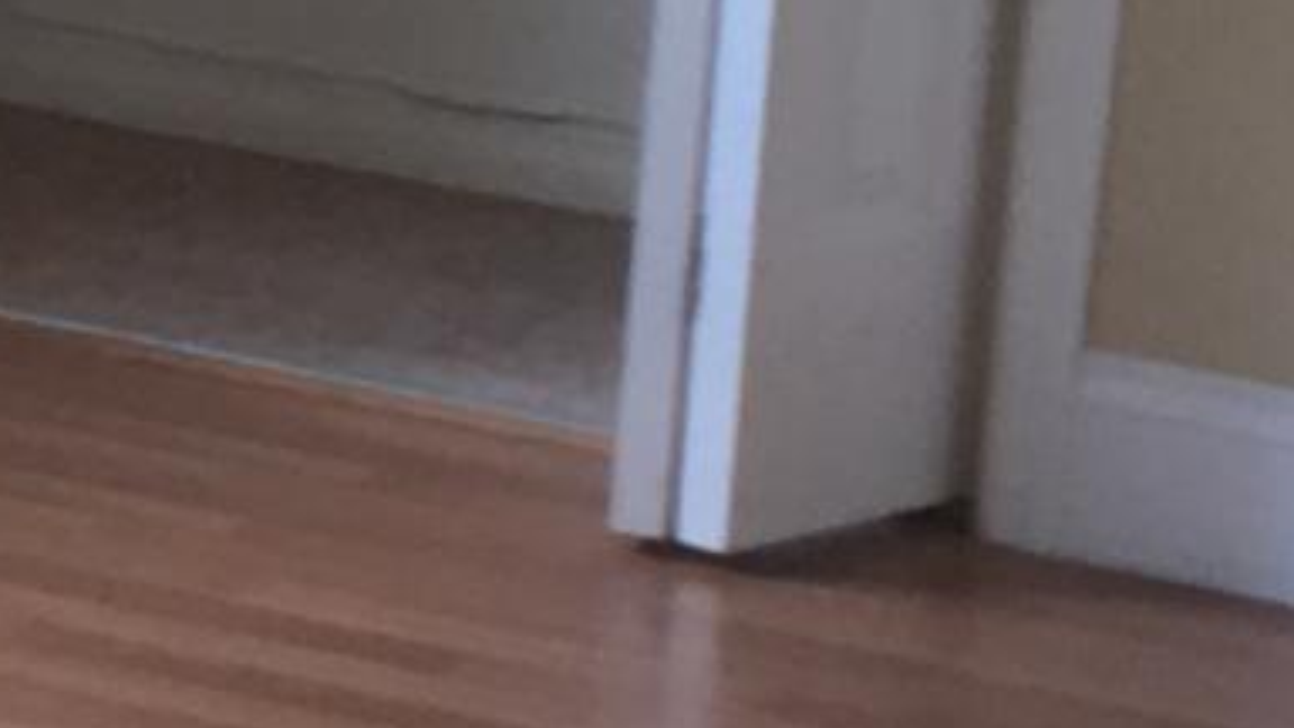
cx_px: -1190
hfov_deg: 8.3
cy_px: -209
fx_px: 8475
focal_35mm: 247
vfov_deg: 4.9
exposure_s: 1/30
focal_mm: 4.15
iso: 40
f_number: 2.2
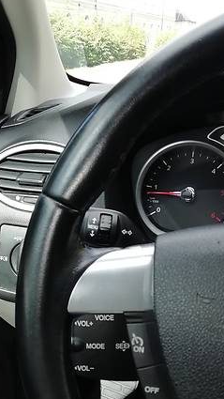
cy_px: 243
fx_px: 422
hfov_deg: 29.2
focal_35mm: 40
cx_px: 55
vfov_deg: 50.1
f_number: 2.2
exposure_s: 1/100
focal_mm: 3.5
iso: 50
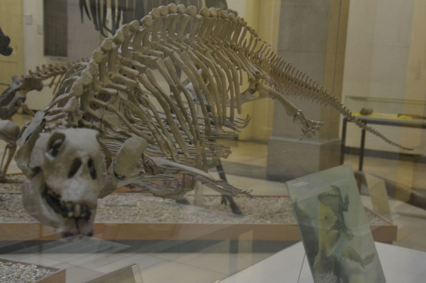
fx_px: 698
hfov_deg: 33.9
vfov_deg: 23.0
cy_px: 142
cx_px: 213
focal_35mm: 59
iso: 2000
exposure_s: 1/60
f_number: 4.5
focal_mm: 38
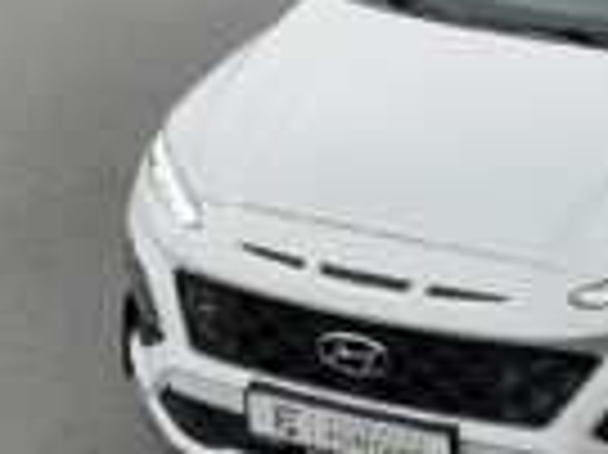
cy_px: 90
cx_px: 585
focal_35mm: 139
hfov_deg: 14.0
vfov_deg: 10.6
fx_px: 2439
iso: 25
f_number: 2
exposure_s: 1/233
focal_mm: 6
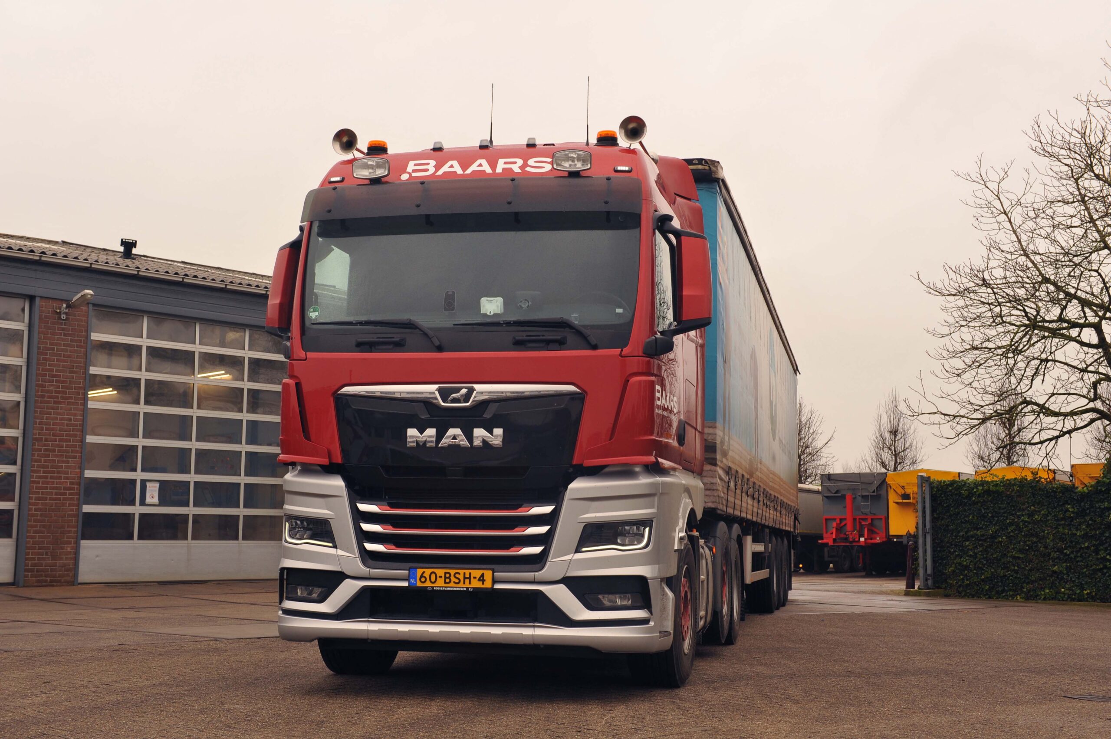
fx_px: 1480
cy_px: 370
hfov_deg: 41.1
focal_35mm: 48
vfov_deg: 28.0
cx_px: 556
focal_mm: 48
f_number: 6.3
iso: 400
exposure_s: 1/160
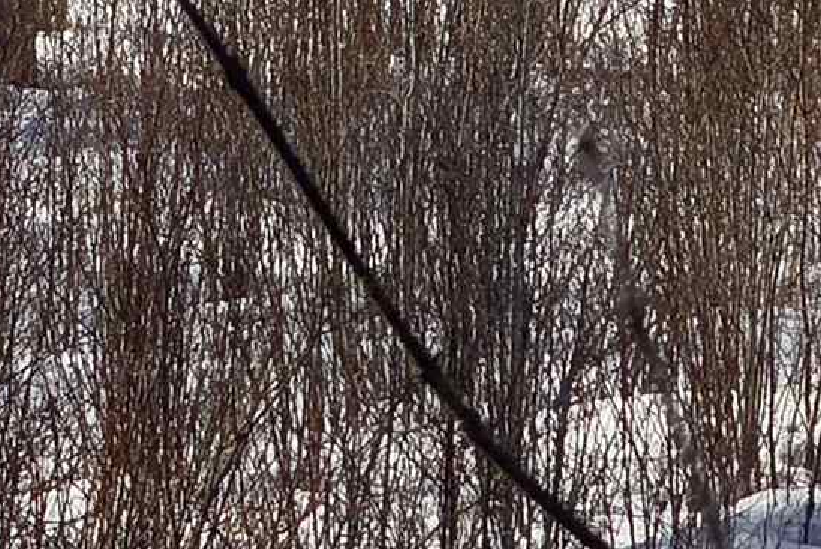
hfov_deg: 5.1
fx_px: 9172
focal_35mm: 402
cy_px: -1058
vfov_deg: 3.4
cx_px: -399
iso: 50
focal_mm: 7.9
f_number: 2.4
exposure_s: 1/2866
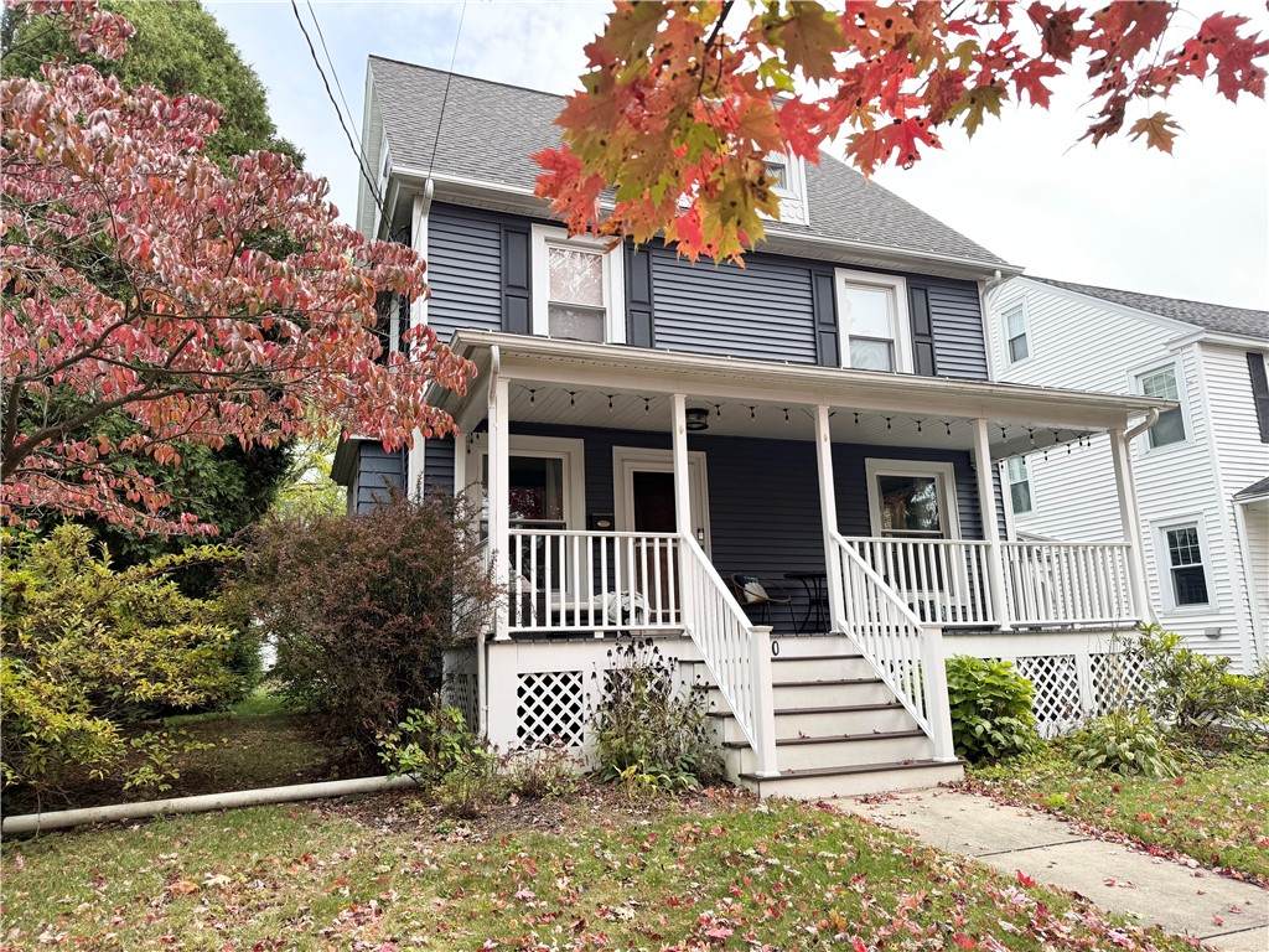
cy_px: 476
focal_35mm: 24
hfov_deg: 71.6
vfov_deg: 56.8
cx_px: 634
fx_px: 880
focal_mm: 6.76
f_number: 1.78
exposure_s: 1/995
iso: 80
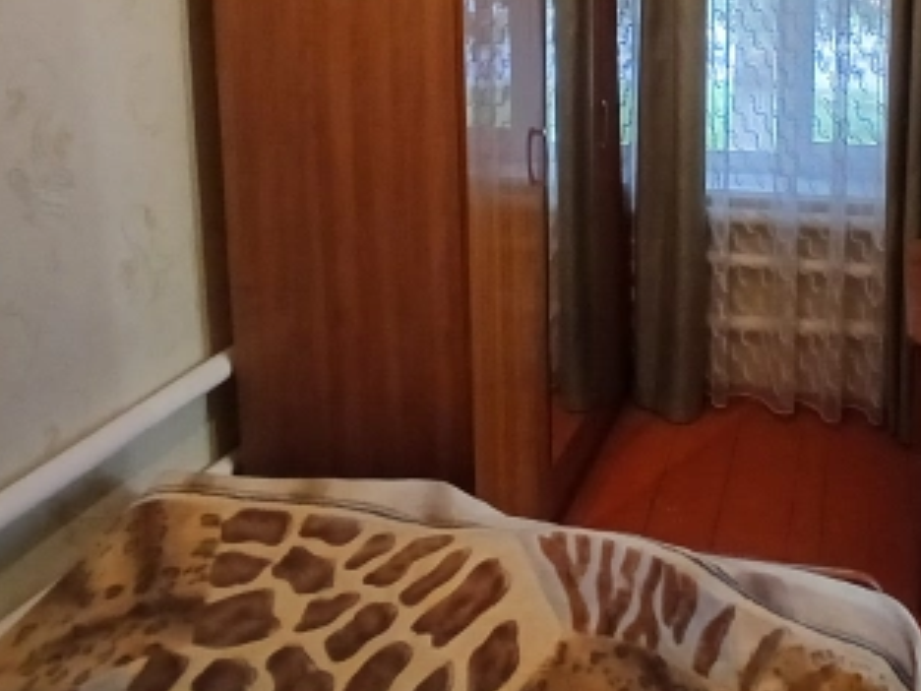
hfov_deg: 51.7
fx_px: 905
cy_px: 32
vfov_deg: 38.1
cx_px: 688
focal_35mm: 34
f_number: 2.2
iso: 500
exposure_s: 1/25
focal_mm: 1.4
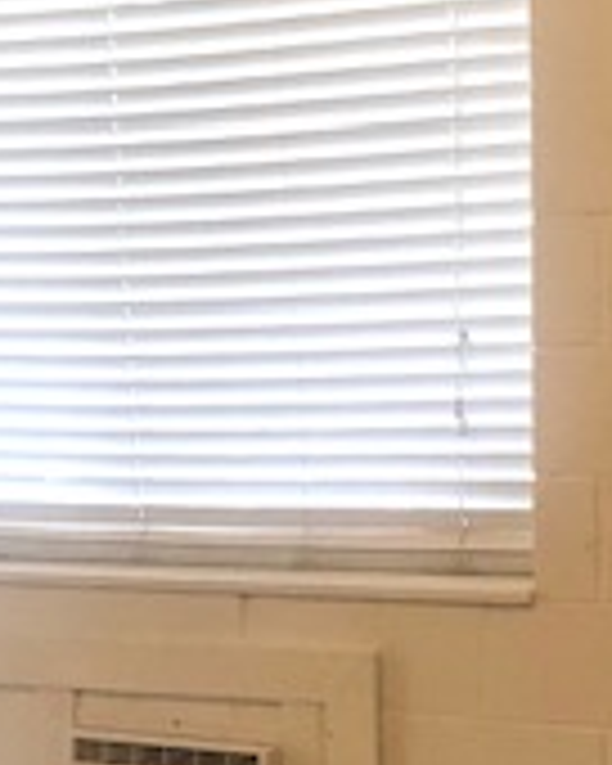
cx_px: 45
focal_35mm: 103
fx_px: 2332
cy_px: 675
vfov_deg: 18.4
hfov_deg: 14.8
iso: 40
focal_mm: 4
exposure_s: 1/17
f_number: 1.8
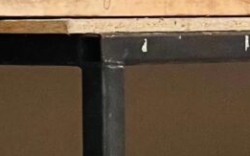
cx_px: 538
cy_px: 141
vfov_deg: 3.3
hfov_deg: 5.1
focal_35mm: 400
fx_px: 2725
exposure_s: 1/33
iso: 640
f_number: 2.2
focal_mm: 7.5
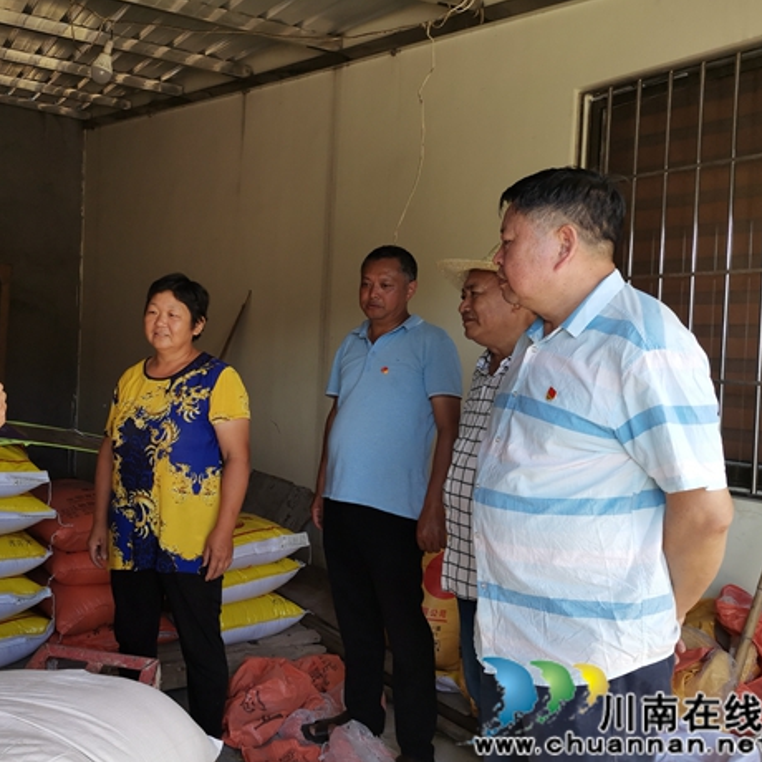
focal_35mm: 32
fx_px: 797
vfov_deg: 51.1
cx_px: 265
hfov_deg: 50.3
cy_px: 376
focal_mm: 4.75
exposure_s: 1/143
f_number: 1.8
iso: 50
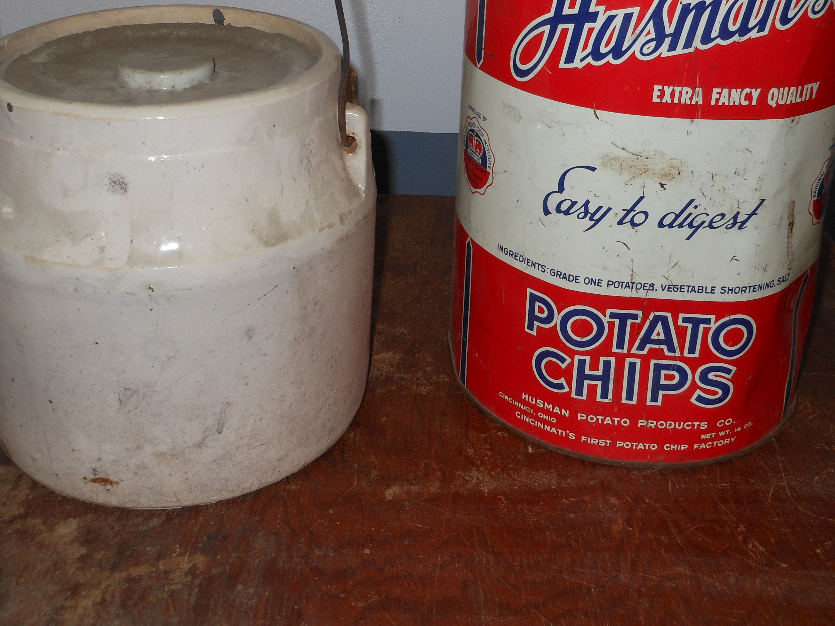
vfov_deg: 33.0
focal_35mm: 43
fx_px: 1037
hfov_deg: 43.8
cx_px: 453
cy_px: 159
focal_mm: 5
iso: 80
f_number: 3.7
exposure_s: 1/25
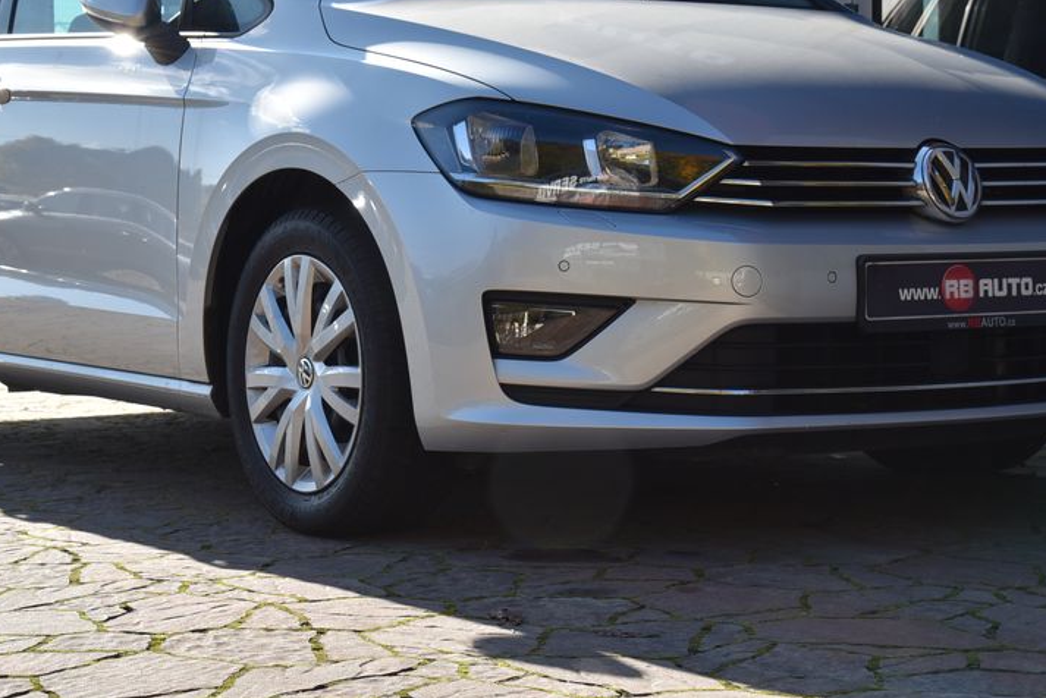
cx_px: 475
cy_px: 207
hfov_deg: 25.7
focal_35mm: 79
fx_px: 2296
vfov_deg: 17.2
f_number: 10
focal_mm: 55
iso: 500
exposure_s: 1/400
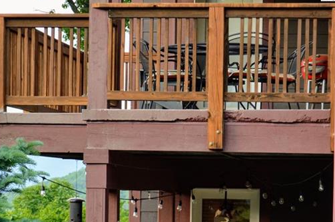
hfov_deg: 12.2
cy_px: 185
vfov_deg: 8.1
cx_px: 150
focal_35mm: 168
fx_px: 1561
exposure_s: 1/100
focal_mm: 55
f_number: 5.6
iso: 400
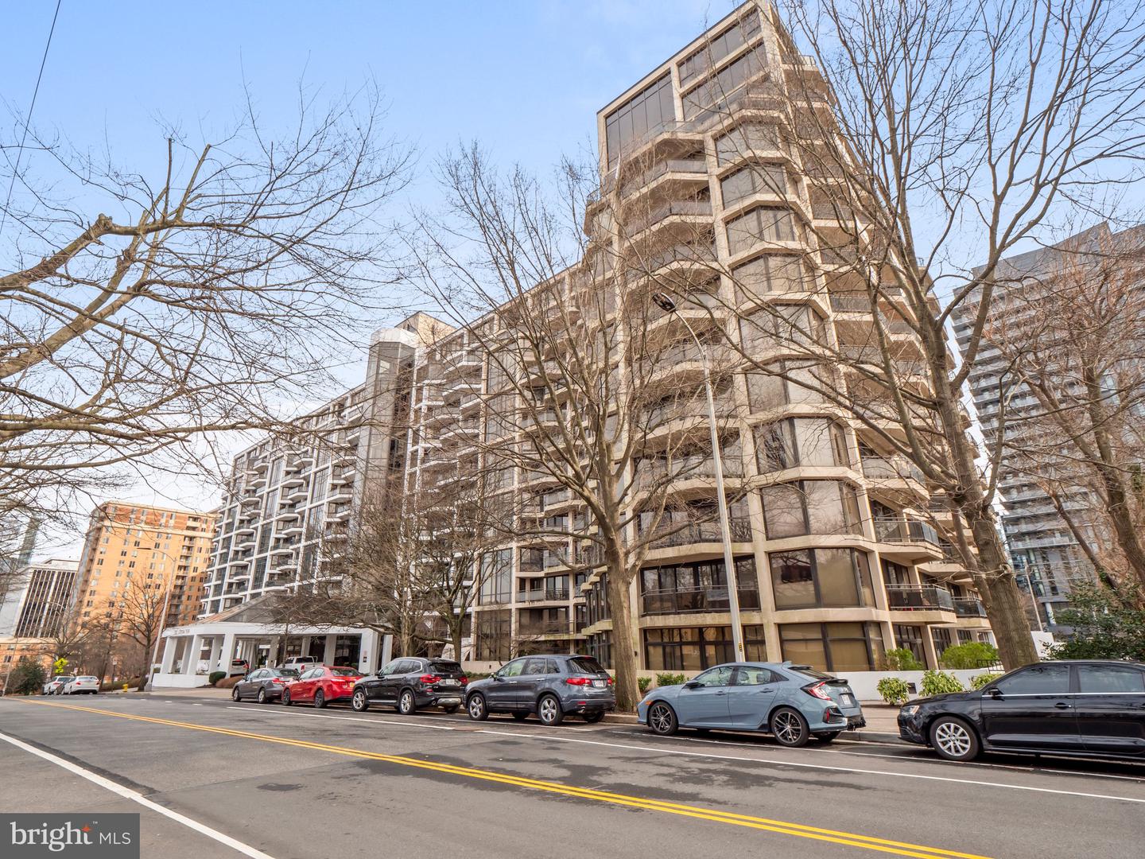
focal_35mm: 18
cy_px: 430
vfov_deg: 71.6
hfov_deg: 87.8
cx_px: 572
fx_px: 595
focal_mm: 9
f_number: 6.3
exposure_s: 1/200
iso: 320
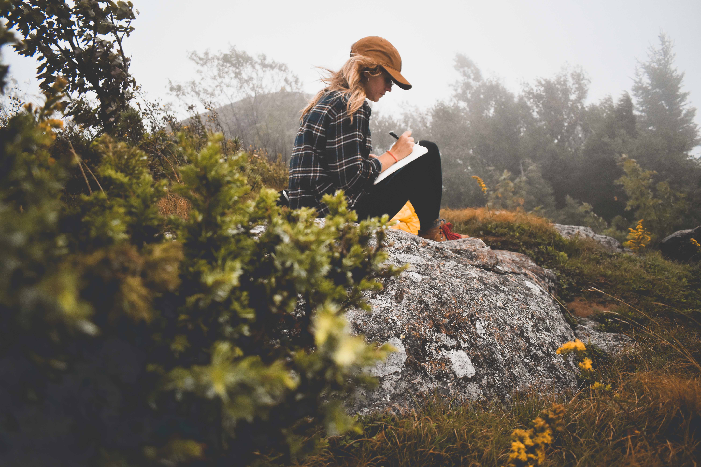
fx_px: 526
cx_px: 350
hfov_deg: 67.4
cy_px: 234
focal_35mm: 27
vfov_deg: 47.9
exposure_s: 1/1000
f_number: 3.5
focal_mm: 18
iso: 1800
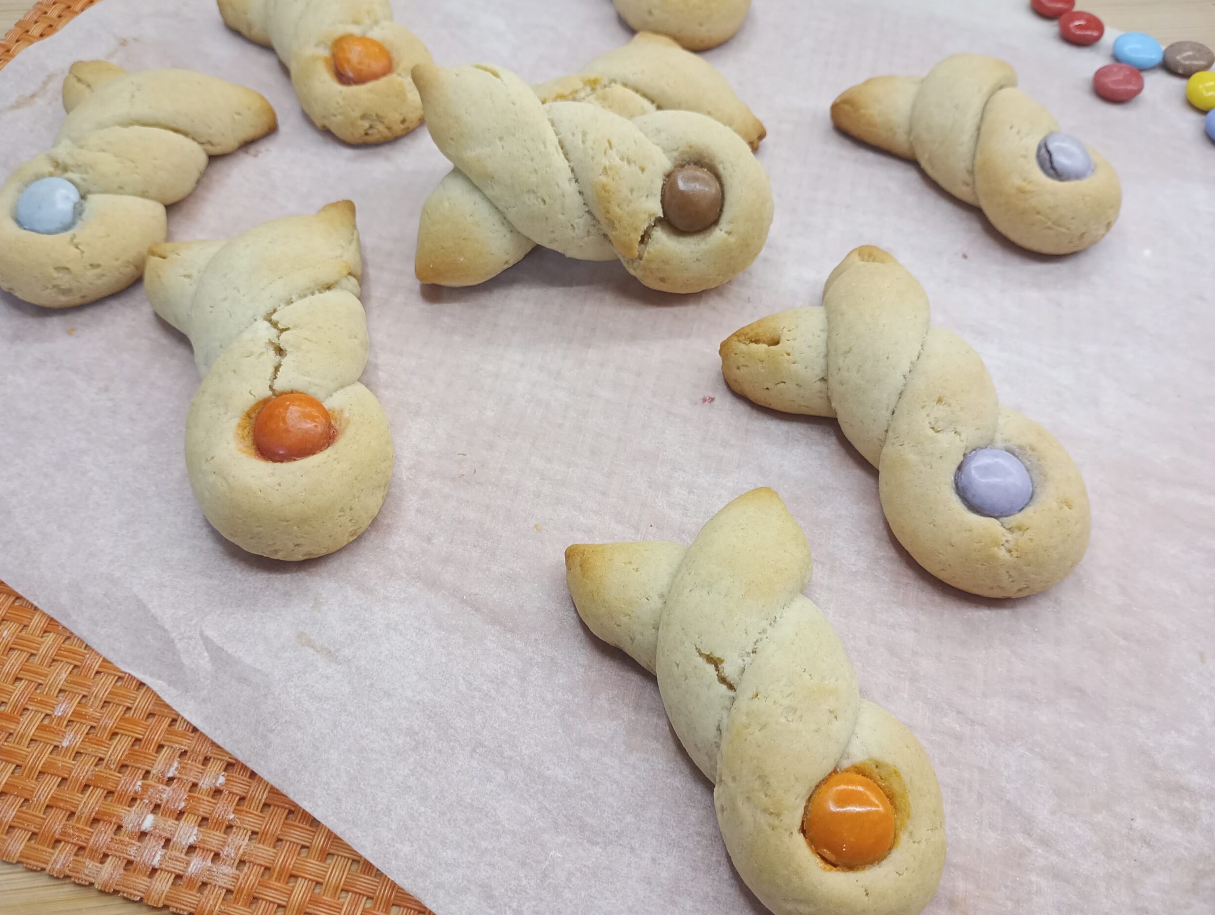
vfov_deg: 48.3
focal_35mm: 29
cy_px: 447
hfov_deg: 61.6
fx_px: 1019
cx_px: 608
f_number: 1.8
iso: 475
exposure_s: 1/33.3
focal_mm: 4.27
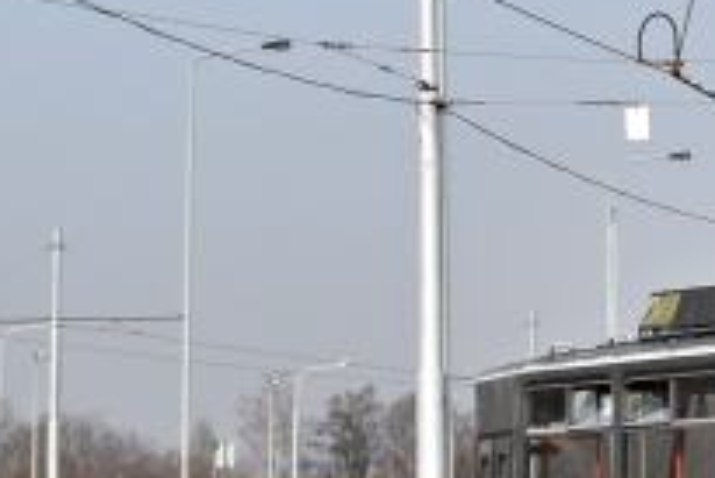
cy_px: 302
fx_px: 4025
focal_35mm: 202
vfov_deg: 6.8
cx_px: 1266
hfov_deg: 9.7
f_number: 7.1
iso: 320
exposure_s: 1/1250
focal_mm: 27
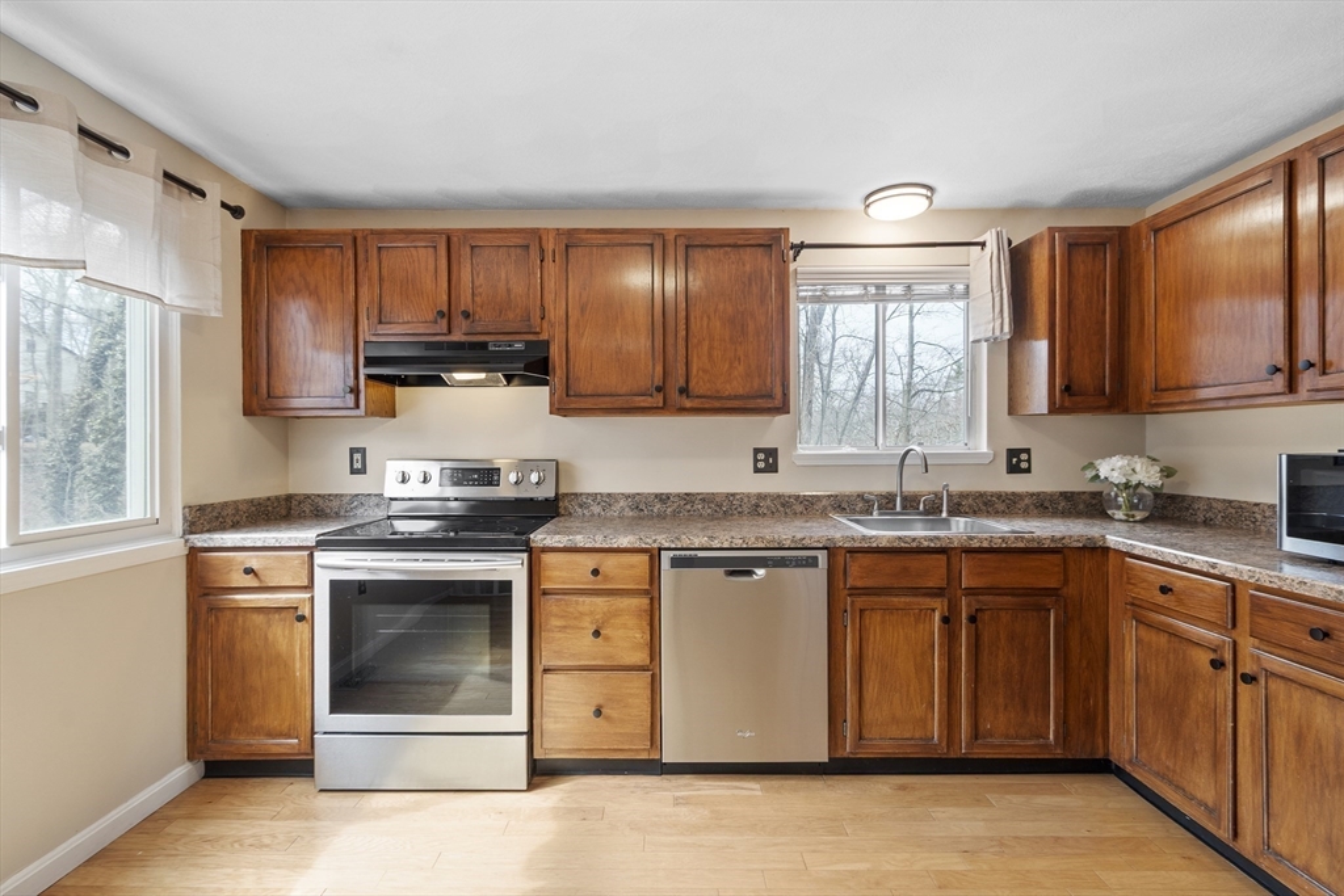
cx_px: 672
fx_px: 560
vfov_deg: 77.3
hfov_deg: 100.4
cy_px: 448
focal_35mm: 15
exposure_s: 1/3
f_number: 8
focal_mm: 10
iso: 320
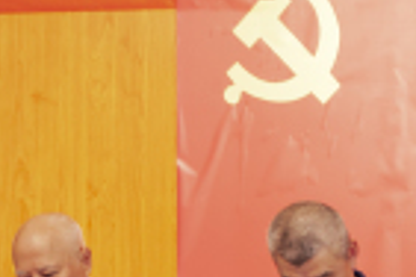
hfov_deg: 5.8
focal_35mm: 354
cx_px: -137
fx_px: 4090
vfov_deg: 3.9
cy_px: 250
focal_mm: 105
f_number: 3.5
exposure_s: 1/125
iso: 800
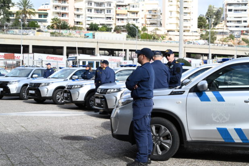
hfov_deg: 34.5
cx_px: 124
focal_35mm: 58
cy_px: 83
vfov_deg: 23.4
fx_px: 401
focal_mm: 58
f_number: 10
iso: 250
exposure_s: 1/200
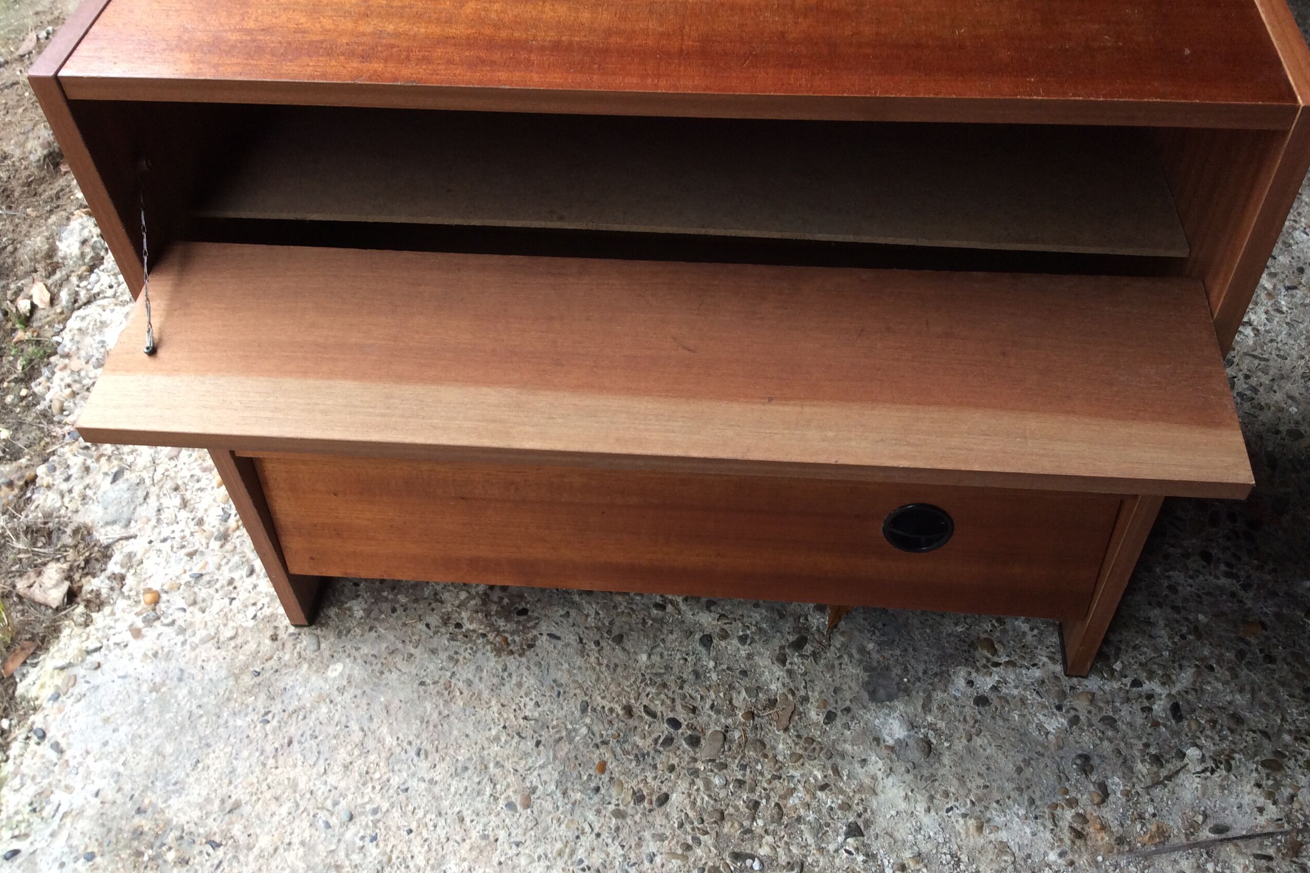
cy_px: 393
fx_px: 1237
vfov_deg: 38.8
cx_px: 668
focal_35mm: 34
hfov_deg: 55.8
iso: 40
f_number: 2.4
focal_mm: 3.3
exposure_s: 1/25
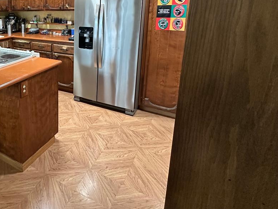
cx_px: 36
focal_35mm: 27
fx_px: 217
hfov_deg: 57.6
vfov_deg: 49.1
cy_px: 50
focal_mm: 2.22
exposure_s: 1/60
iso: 500
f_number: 2.2
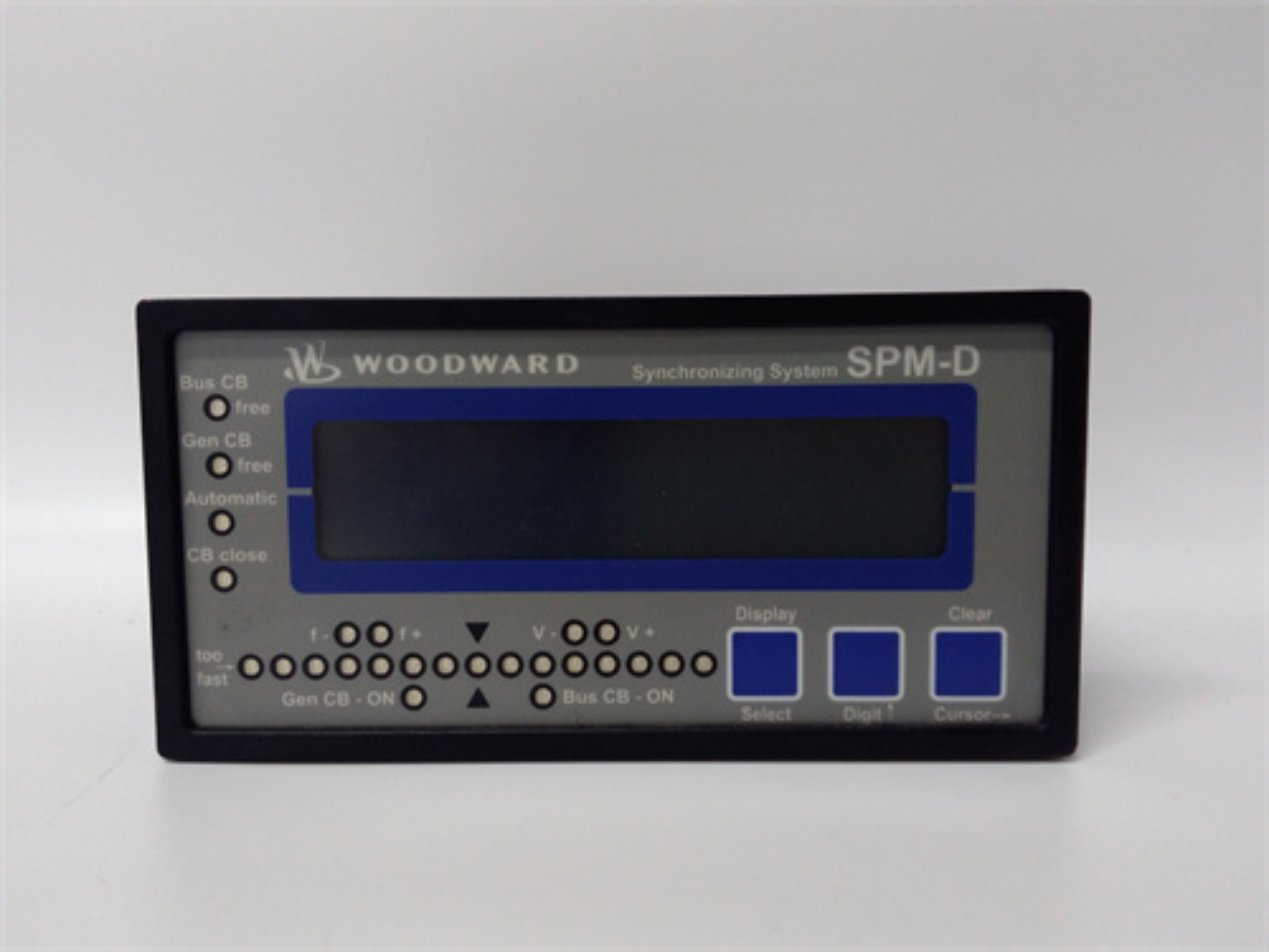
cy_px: 476
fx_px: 990
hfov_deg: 65.3
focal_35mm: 27
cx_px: 634
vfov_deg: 51.4
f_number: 2
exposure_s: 1/33
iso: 231
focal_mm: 3.79
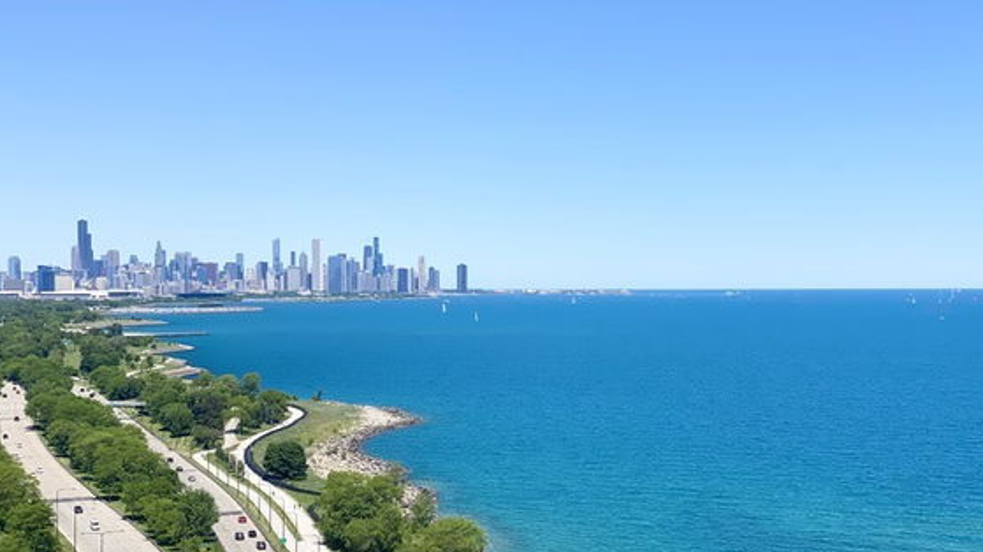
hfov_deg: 36.0
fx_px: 1511
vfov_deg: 20.7
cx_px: 491
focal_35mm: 58
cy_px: 347
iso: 20
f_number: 2
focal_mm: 6
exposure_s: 1/1996
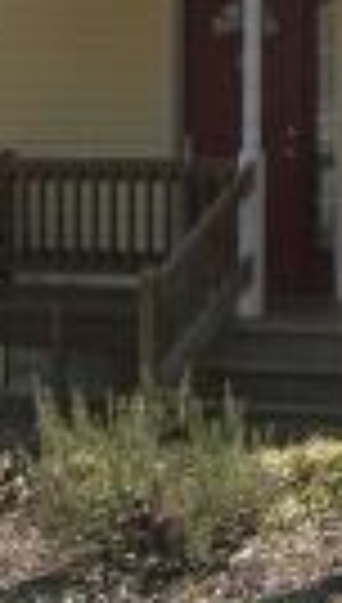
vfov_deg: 13.2
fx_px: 2563
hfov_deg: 7.5
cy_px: -45
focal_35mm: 160
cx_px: 482
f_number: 4.9
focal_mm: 5.7
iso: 50
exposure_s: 1/170
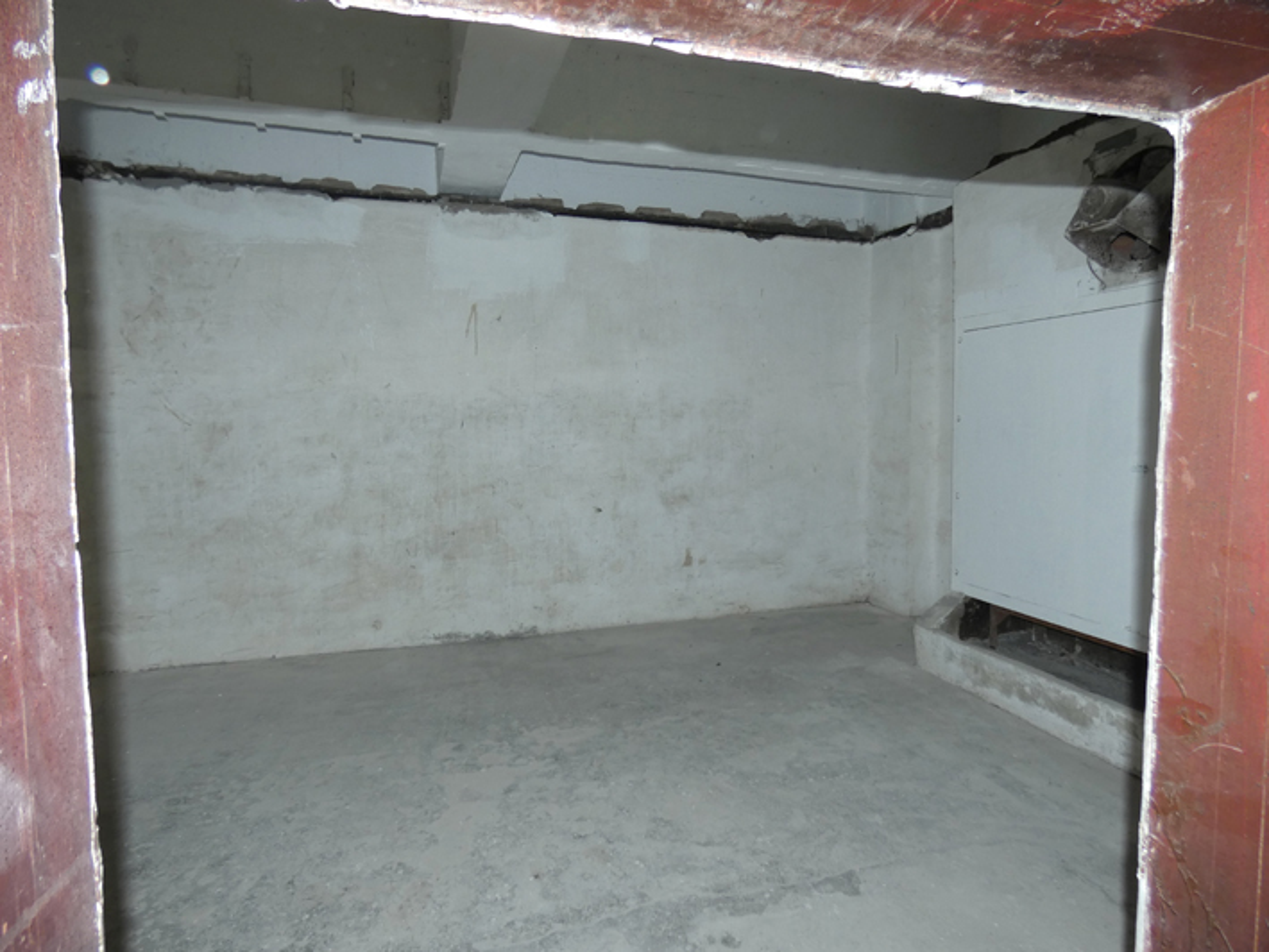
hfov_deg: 81.7
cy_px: 476
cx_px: 634
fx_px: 733
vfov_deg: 66.0
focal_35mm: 20
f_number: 2.8
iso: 80
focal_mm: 3.6
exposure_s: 1/125
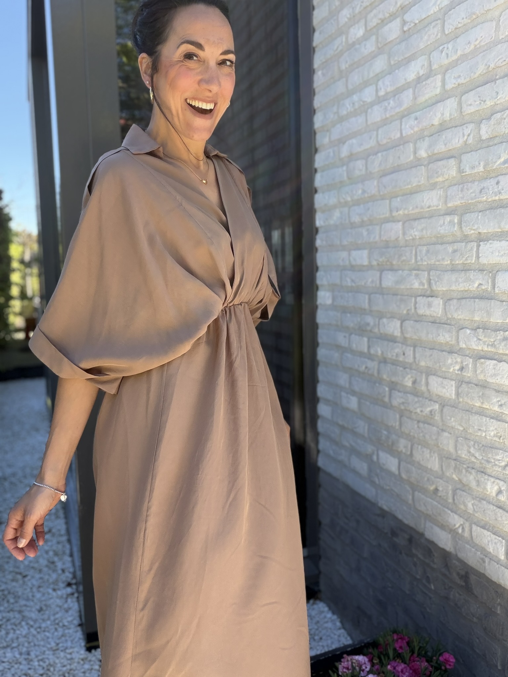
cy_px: 338
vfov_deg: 60.0
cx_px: 254
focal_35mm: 30
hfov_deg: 46.8
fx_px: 587
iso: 32
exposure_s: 1/245
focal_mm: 2.71
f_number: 1.9
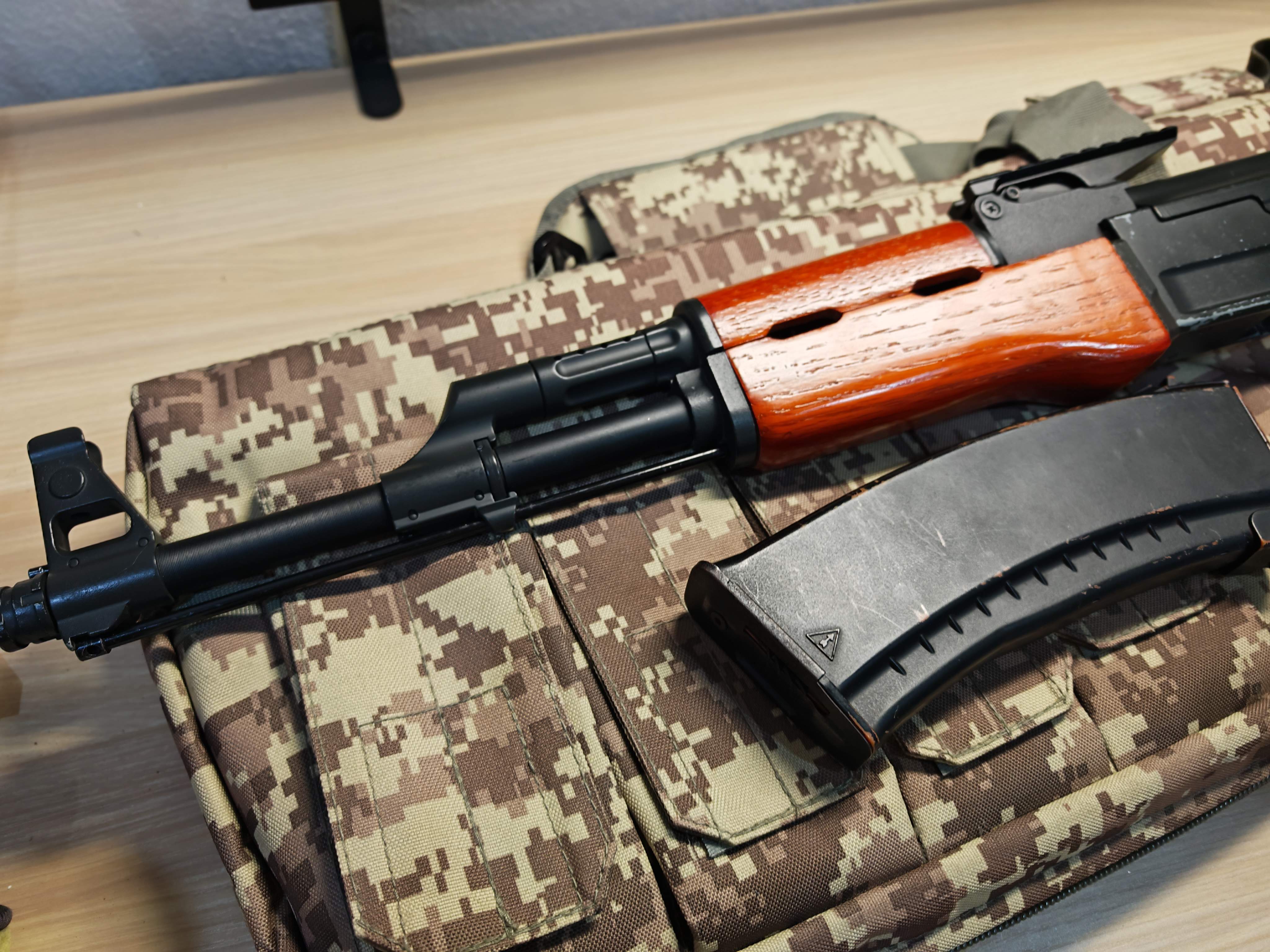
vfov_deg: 56.8
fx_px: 881
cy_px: 476
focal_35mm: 24
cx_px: 635
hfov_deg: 71.6
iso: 100
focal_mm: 6.83
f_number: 2
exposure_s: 1/50
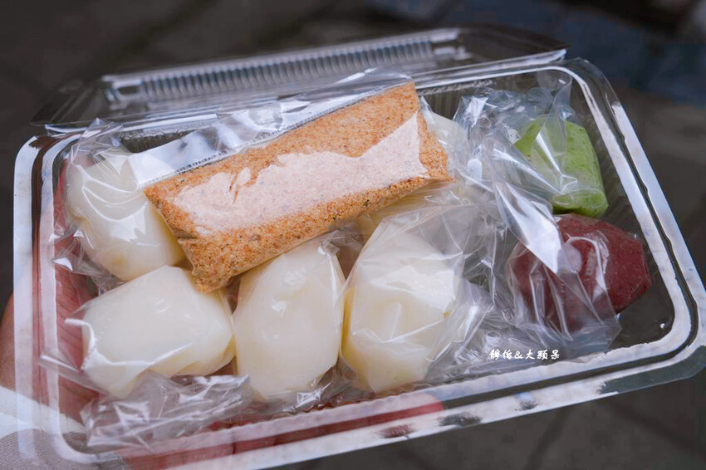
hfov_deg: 47.4
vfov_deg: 32.6
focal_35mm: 41
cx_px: 353
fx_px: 804
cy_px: 235
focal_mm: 41
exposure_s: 1/320
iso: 320
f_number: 8
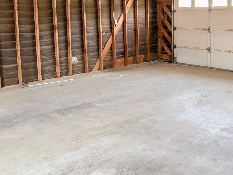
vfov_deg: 31.5
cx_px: 182
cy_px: 40
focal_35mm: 45
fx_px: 303
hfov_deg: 40.5
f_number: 1.8
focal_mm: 6.76
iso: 250
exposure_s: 1/60
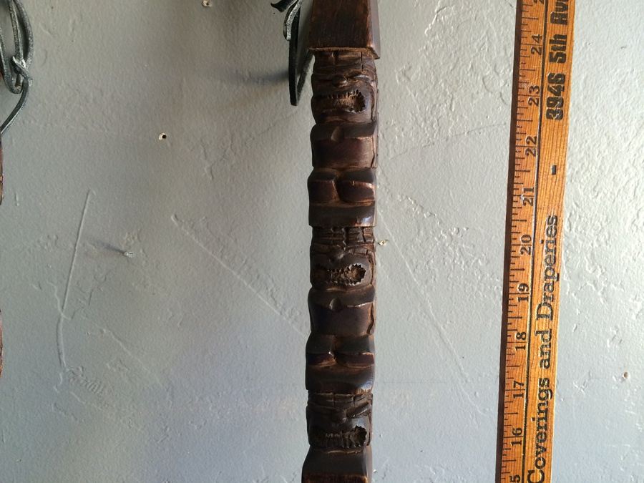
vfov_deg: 46.8
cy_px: 242
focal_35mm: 30
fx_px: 558
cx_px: 322
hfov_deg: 60.0
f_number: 2.2
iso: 100
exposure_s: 1/30
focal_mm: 4.12
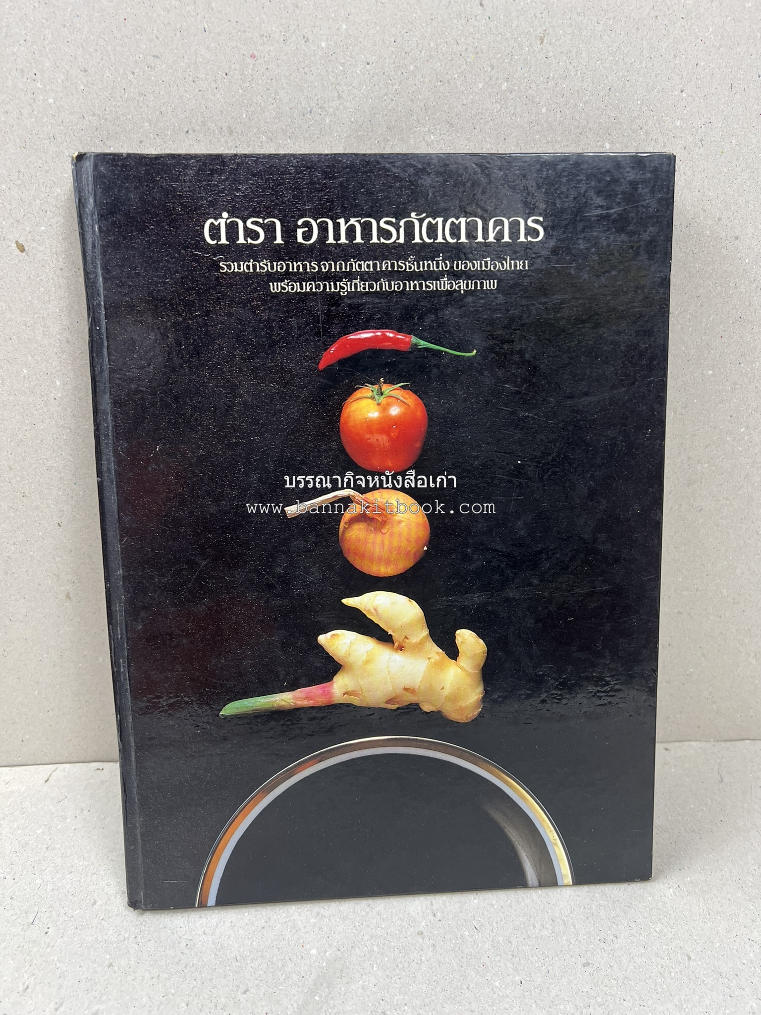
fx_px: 762
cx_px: 380
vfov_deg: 67.3
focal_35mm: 26
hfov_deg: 53.1
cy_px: 508
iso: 125
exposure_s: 1/100
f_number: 1.5
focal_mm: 5.7
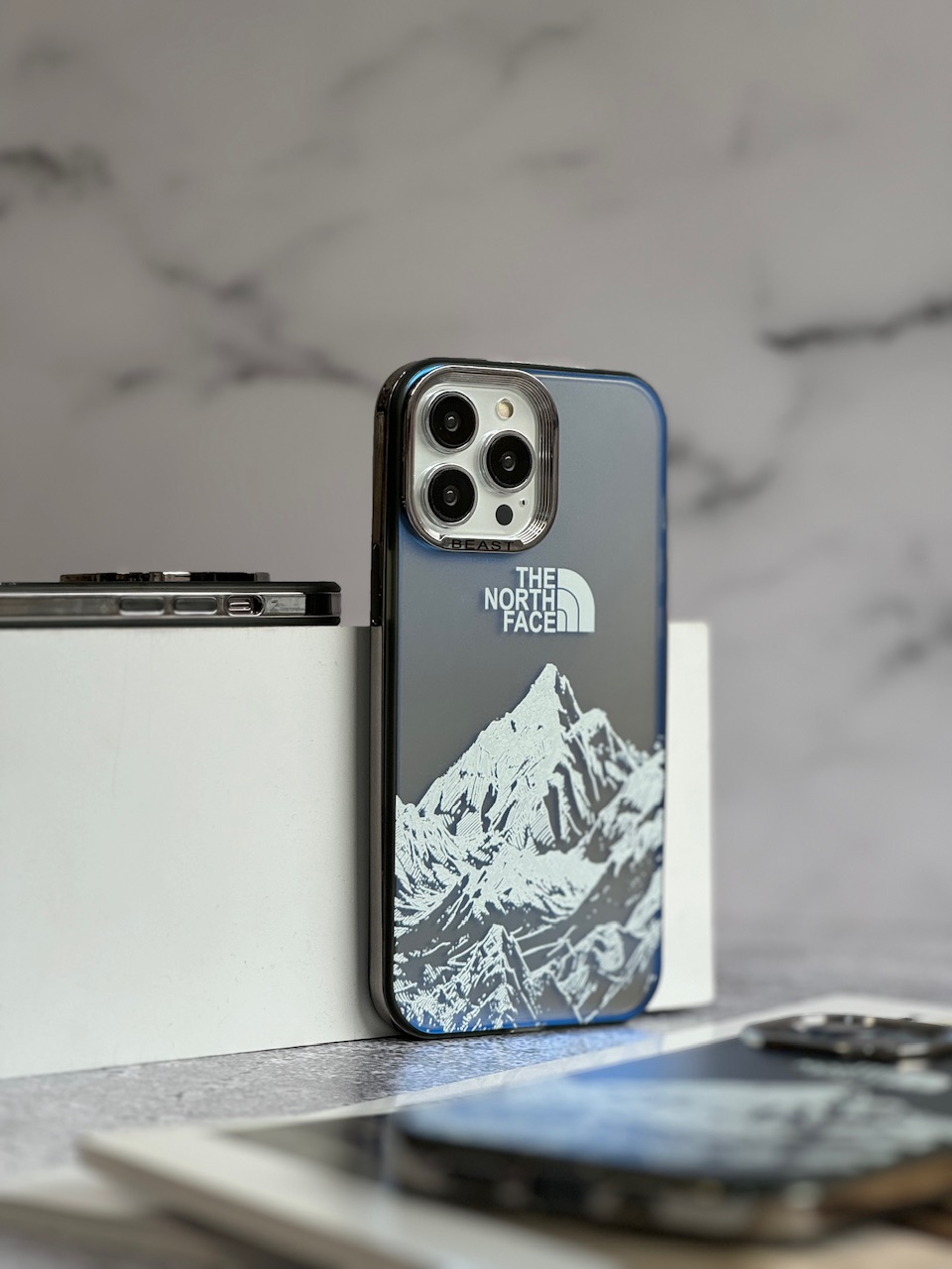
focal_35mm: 77
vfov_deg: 25.3
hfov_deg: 19.1
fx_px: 2824
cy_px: 634
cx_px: 476
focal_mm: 9
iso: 100
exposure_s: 1/100
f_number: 2.8
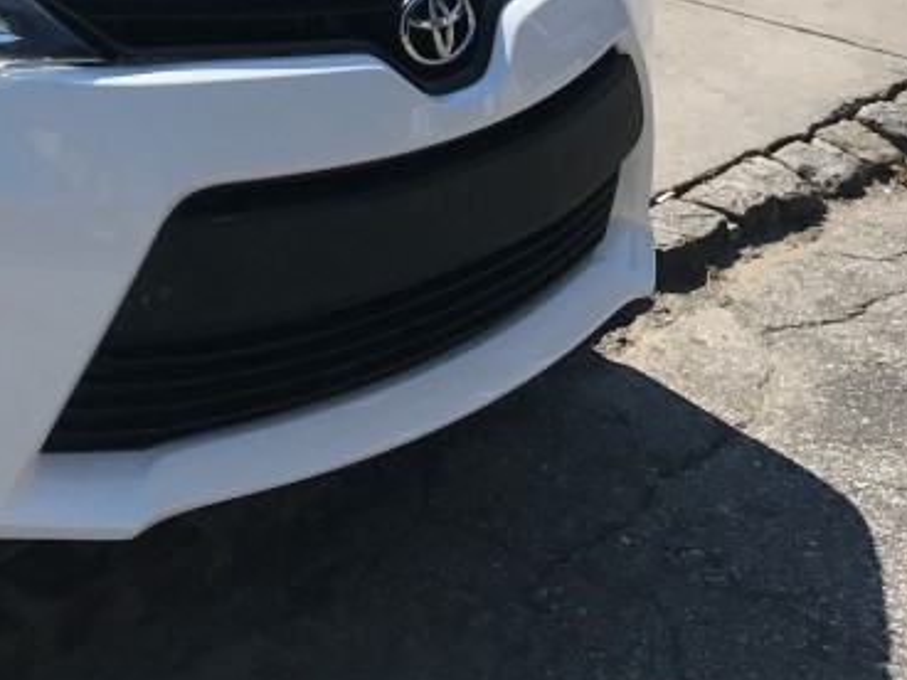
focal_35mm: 78
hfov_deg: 22.2
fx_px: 2044
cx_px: -301
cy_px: -123
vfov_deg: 18.0
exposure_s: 1/4000
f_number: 1.8
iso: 20
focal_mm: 3.99
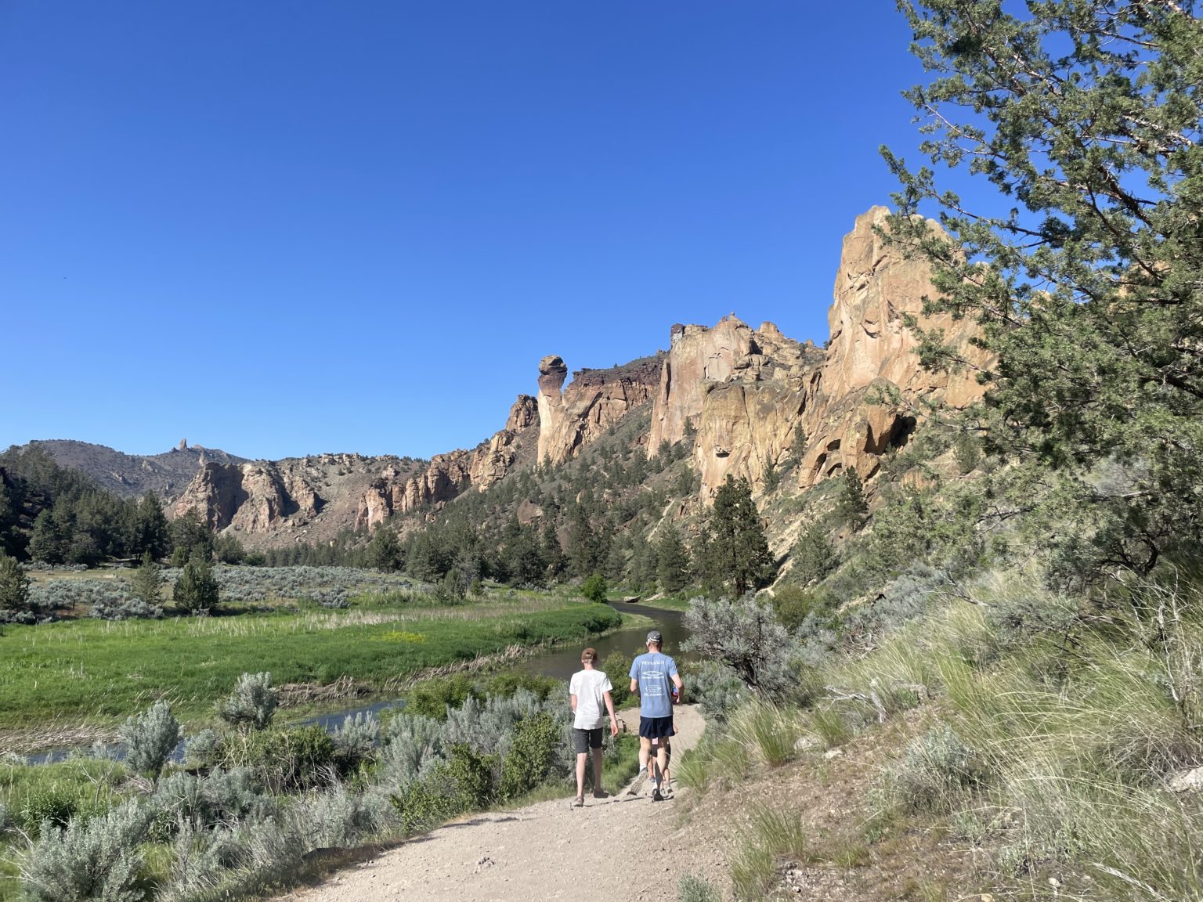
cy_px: 451
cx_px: 602
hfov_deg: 67.3
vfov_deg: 53.1
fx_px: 904
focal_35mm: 26
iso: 32
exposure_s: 1/3205
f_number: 1.6
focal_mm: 4.2
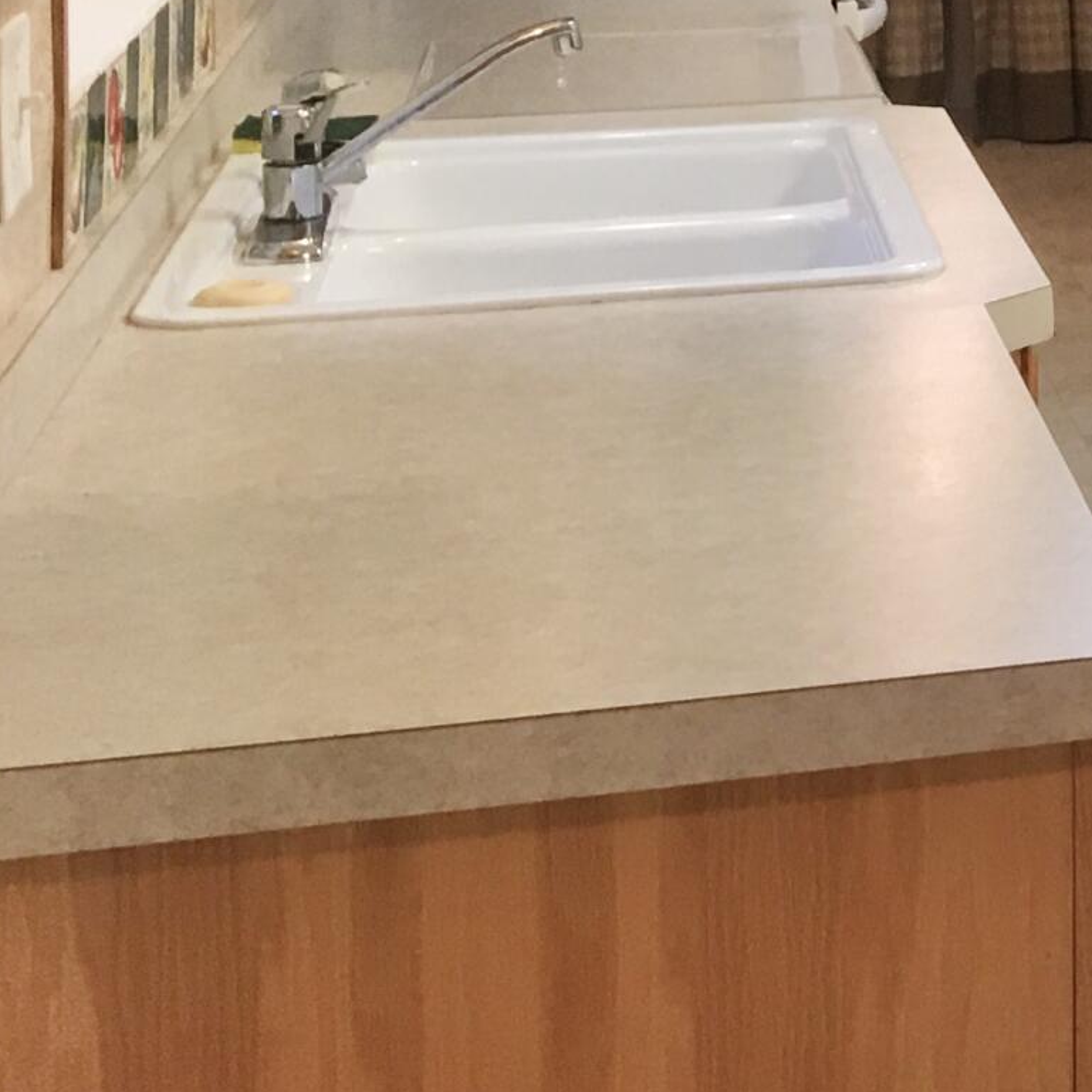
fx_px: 3569
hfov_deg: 14.6
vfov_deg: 16.8
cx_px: 2119
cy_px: -145
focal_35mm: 100
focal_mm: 4.15
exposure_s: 1/15
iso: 32
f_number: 2.2
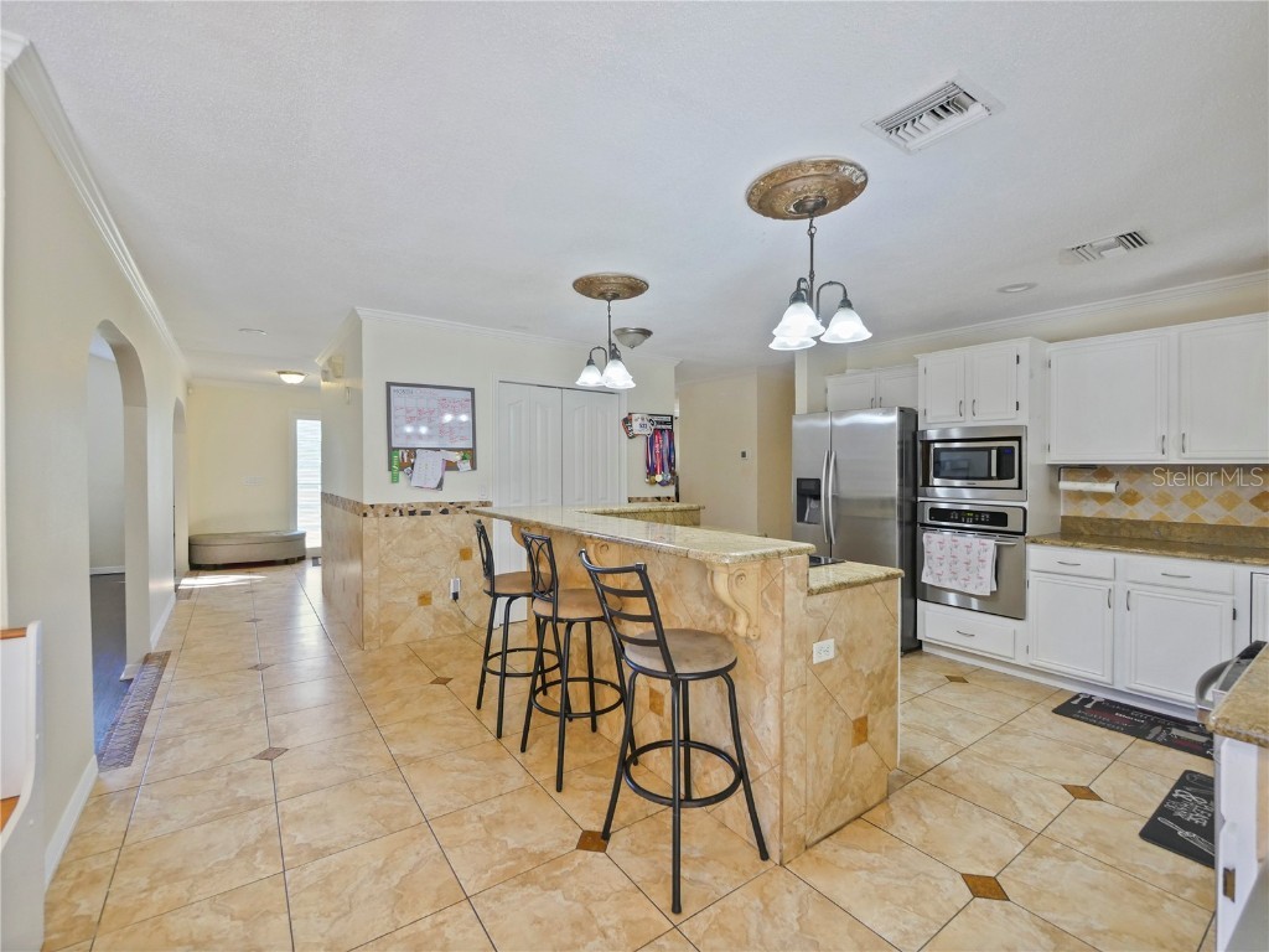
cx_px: 634
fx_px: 513
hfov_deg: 102.1
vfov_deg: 85.7
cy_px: 476
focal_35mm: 14
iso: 640
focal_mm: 7
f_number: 4
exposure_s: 1/60
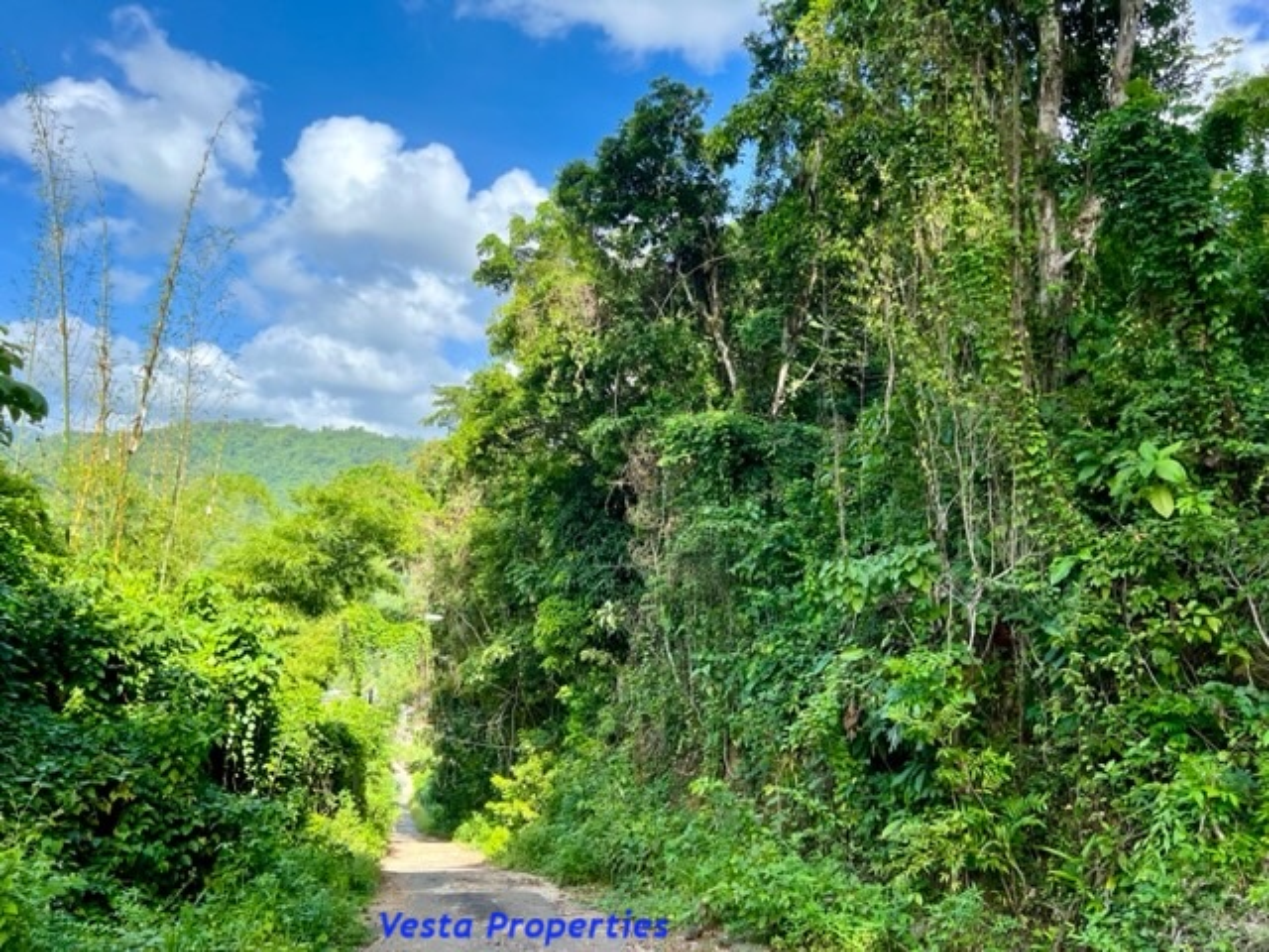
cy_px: 476
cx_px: 634
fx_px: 953
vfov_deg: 53.1
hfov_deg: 67.3
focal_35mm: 26
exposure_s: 1/1344
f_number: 1.5
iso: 50
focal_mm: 5.7
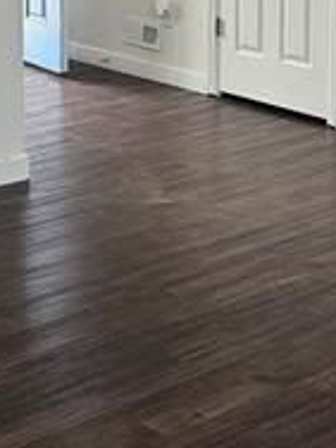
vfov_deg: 19.9
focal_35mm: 94
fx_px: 1217
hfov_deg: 15.7
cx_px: 178
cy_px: -48
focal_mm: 6.3
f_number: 1.7
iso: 100
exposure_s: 1/120
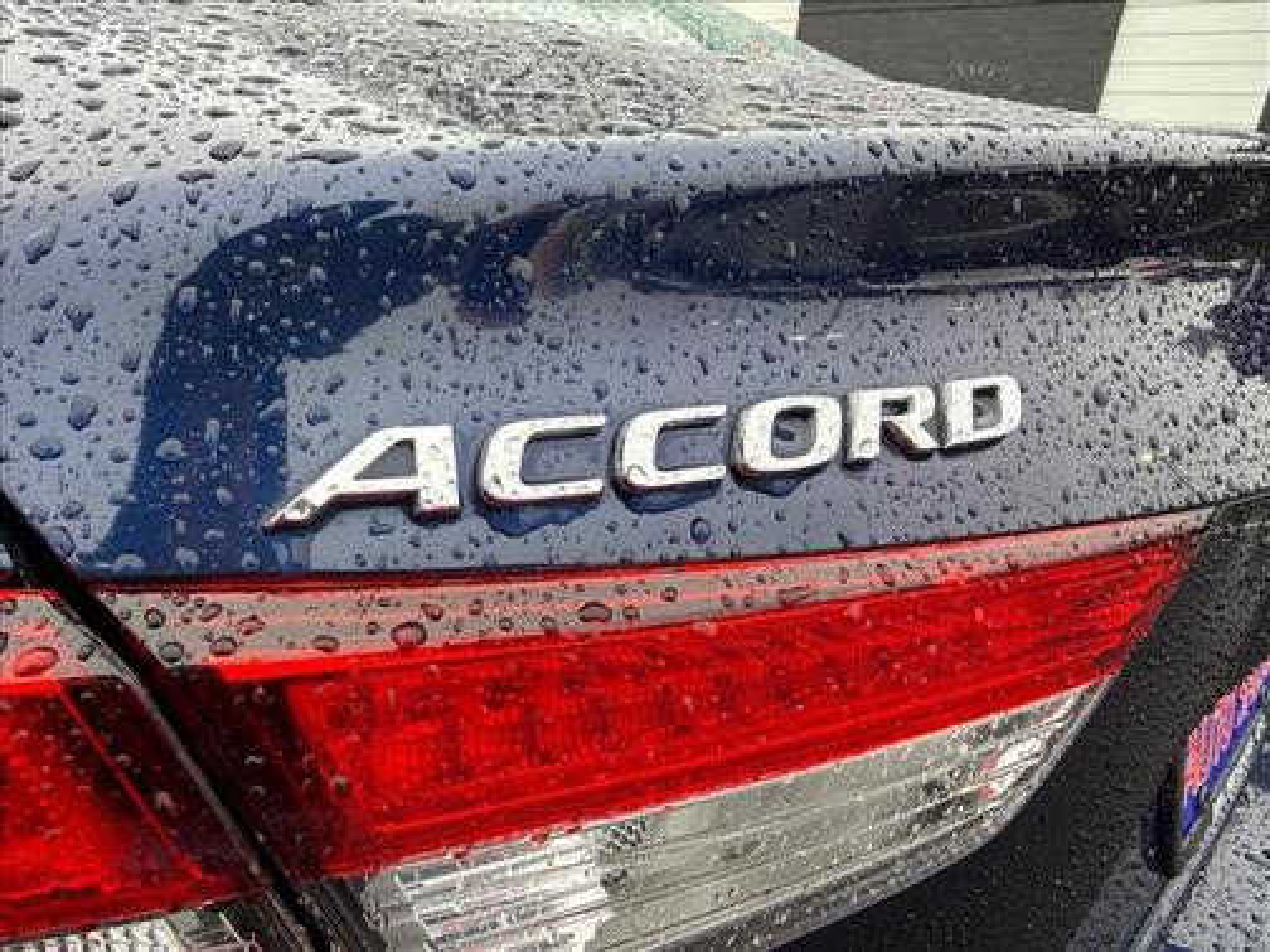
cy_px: 476
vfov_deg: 56.8
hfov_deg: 71.6
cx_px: 635
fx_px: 881
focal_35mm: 24
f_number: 2.2
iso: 64
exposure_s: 1/99
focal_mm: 2.22
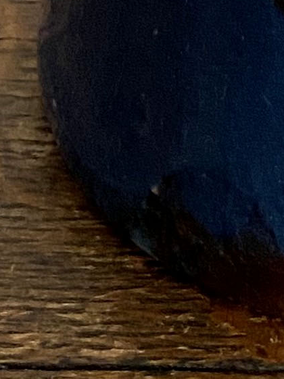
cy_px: -907
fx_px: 2048
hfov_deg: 7.7
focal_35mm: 187
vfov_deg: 8.2
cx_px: 513
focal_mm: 4.25
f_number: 1.8
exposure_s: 1/63
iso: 125
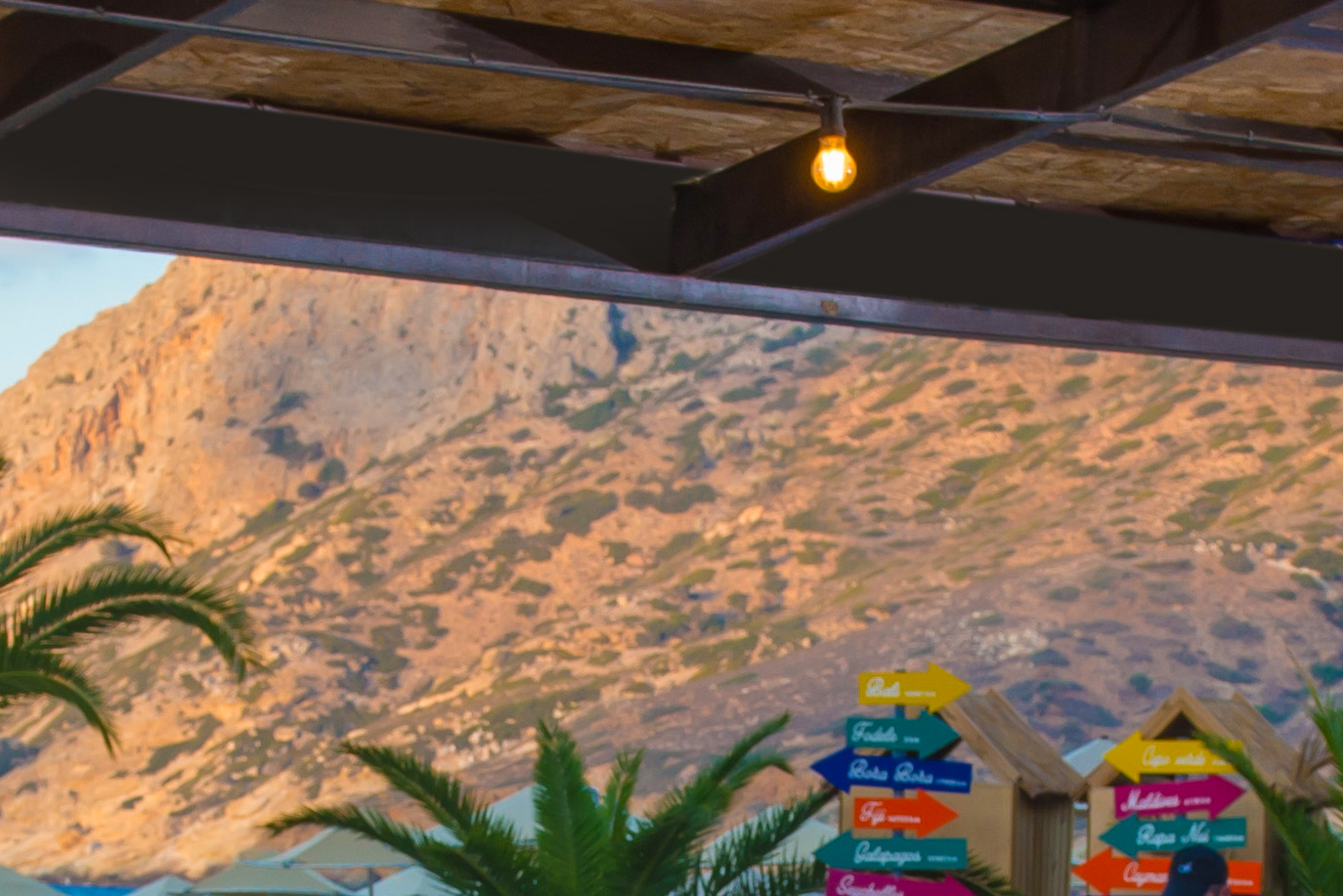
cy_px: 1305
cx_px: 679
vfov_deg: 8.1
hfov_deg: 12.4
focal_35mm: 166
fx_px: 6194
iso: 200
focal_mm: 31
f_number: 7.1
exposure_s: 1/80
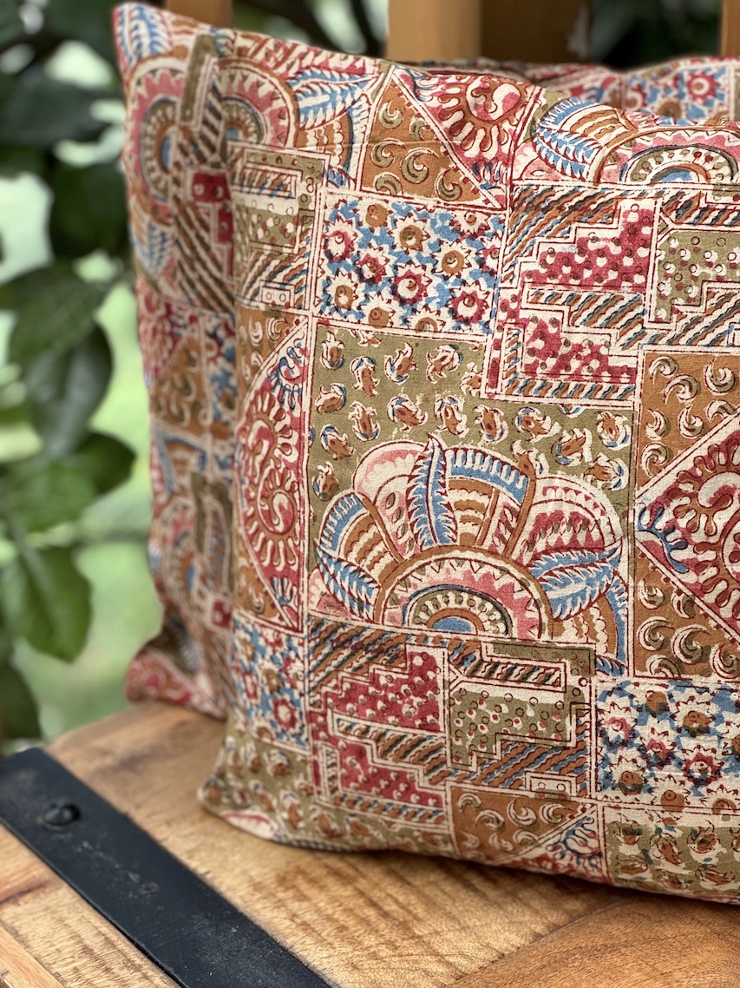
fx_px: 2196
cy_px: 494
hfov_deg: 19.1
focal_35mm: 77
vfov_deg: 25.3
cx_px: 370
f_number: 2.8
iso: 160
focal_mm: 9
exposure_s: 1/99
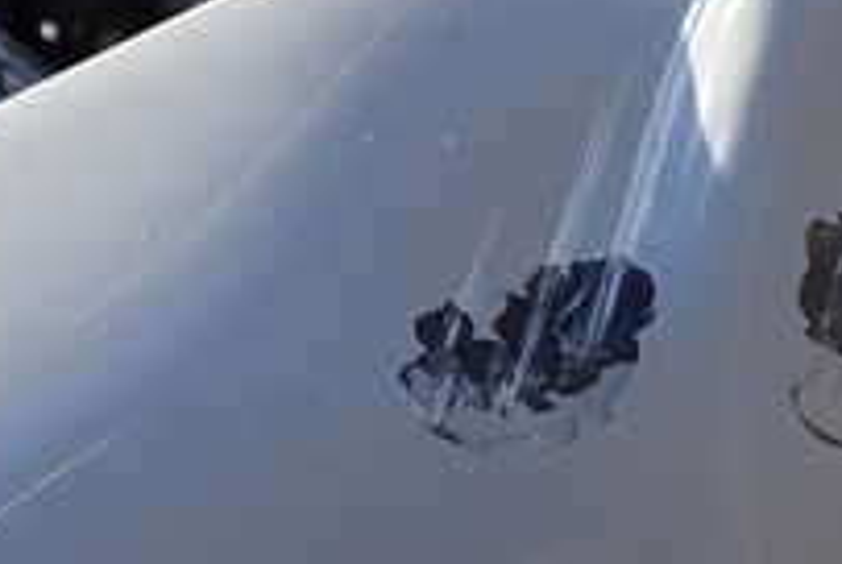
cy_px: 79
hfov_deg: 21.5
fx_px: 2155
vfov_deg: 14.8
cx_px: 788
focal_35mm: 92
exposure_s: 1/160
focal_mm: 5.4
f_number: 3.2
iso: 100
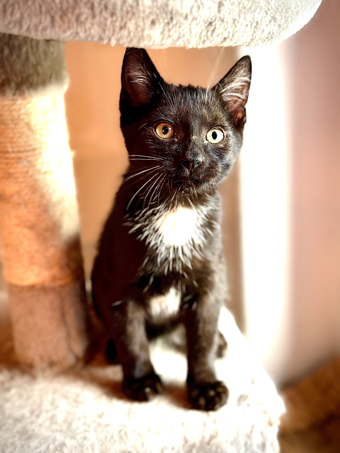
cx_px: 170
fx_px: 629
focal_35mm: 48
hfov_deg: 30.3
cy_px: 226
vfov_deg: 39.7
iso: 250
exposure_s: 1/60
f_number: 1.78
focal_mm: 6.86
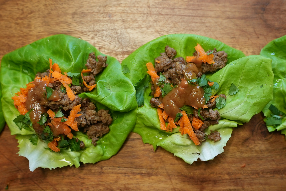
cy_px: 100
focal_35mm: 40
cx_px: 156
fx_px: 318
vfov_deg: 33.4
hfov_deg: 48.4
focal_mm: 28
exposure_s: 1/60
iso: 500
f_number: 3.2
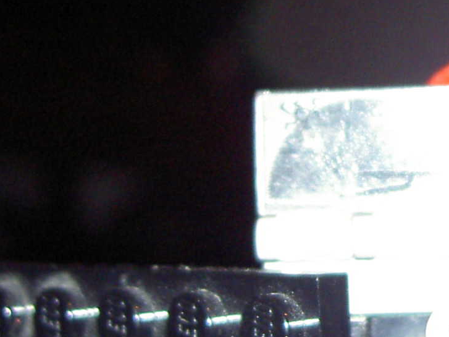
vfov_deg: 9.8
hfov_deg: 12.9
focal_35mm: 151
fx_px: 1958
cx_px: 473
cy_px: 206
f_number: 2.8
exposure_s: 1/60
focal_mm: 8
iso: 200
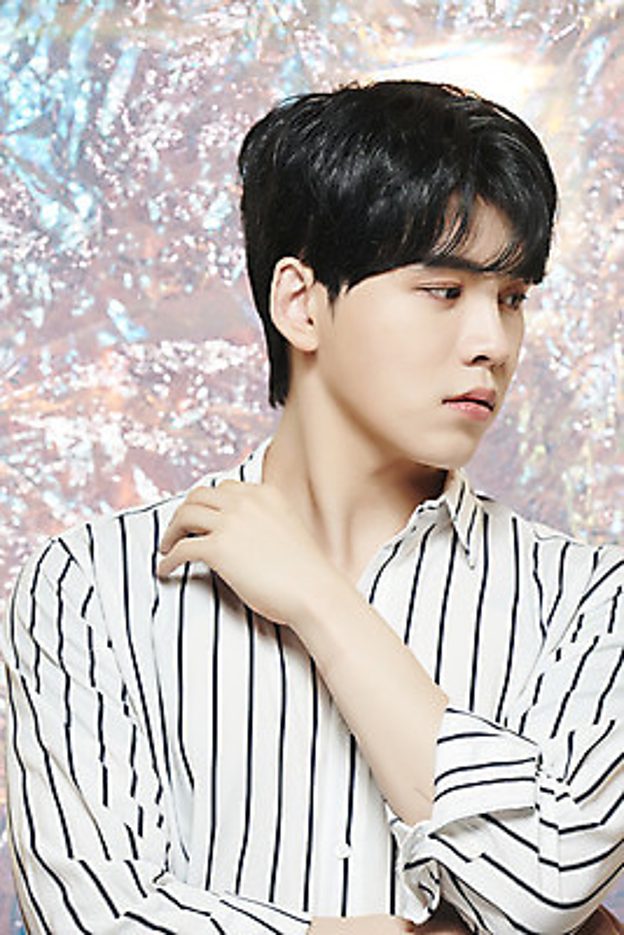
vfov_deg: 16.8
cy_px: 468
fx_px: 3169
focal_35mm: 122
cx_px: 312
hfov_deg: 11.2
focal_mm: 122
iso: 64
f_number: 5.6
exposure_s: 1/125
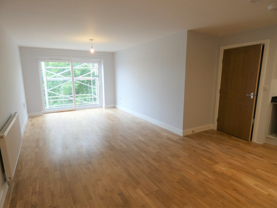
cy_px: 104
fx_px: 160
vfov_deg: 66.0
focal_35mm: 20
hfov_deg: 81.7
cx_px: 138
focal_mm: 3.6
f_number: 2.8
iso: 125
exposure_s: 1/60
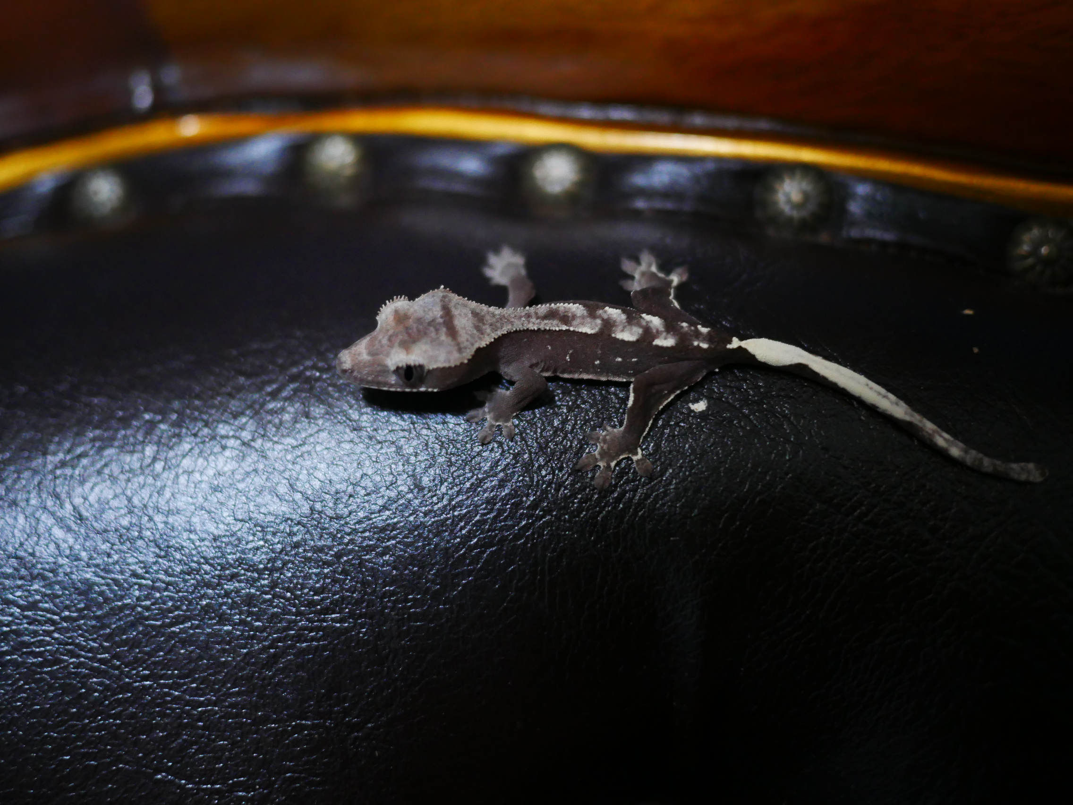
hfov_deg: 46.8
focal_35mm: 40
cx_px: 536
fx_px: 1240
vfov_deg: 36.0
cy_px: 402
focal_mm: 20
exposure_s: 1/60
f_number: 1.7
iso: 1250
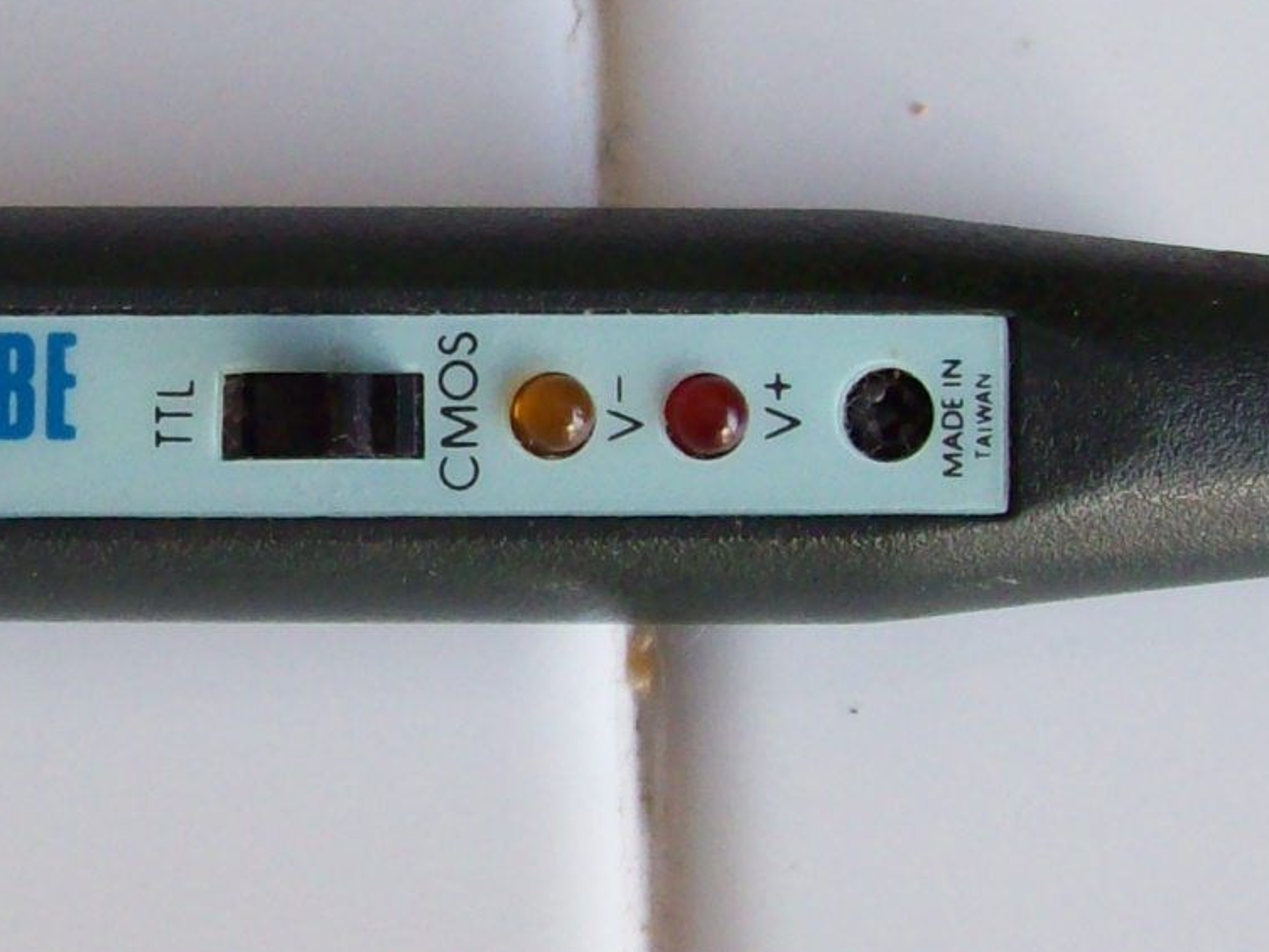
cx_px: -98
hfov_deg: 19.3
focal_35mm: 98
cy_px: 326
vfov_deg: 15.1
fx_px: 3593
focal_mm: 6
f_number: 2.7
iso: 135
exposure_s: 1/64
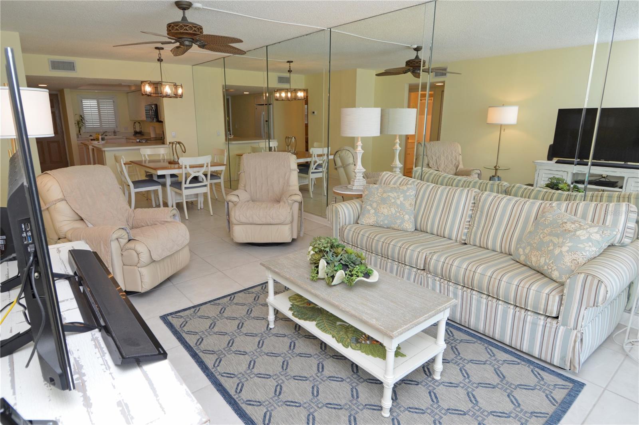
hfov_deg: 90.1
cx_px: 320
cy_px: 212
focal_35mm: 18
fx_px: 319
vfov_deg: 67.3
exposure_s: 1/100
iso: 400
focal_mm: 12
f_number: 4.5
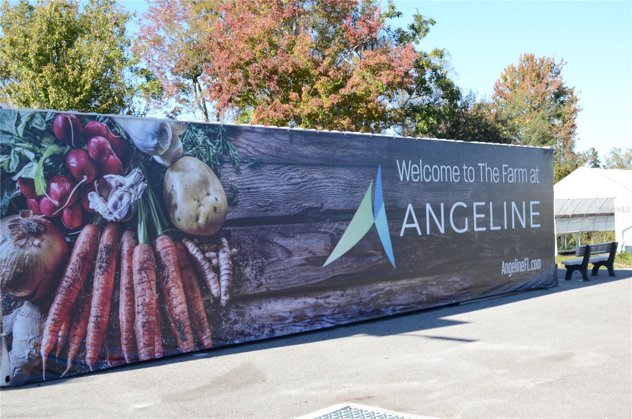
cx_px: 316
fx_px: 841
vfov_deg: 27.9
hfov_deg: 41.2
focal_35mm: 48
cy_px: 210
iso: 400
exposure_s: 1/400
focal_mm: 32
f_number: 10
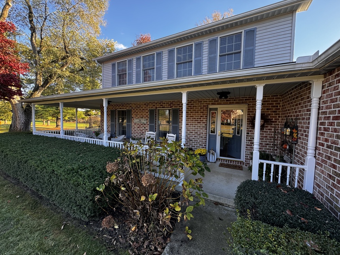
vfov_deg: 85.7
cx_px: 170
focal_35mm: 14
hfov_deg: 102.1
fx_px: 138
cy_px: 128
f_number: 2.2
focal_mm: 2.22
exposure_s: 1/99
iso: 40
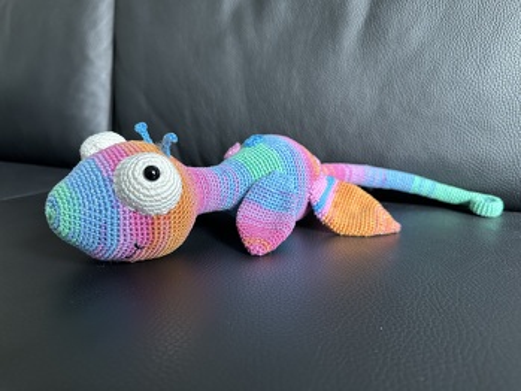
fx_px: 361
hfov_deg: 71.6
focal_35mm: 24
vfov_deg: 56.8
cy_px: 196
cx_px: 260
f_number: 1.78
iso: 250
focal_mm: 6.86
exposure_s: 1/60
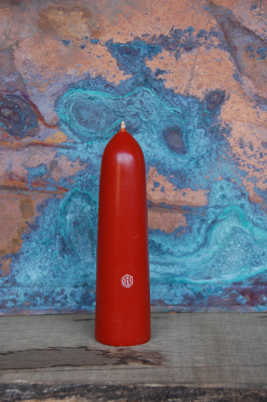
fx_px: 1036
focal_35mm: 93
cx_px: 134
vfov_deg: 21.9
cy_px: 201
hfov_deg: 14.7
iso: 560
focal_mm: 62
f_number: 5
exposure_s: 1/125
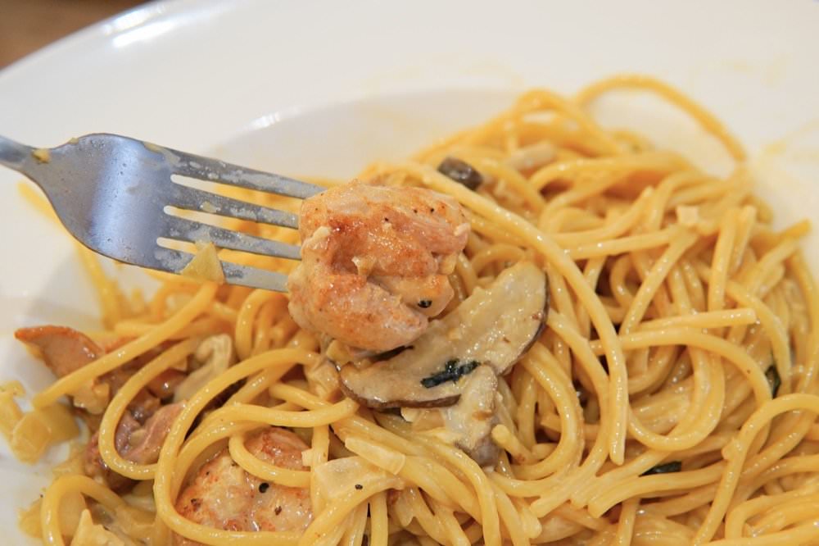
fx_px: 1023
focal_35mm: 45
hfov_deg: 43.6
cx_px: 410
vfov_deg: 29.8
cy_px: 273
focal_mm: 30
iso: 400
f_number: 4
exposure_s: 1/60
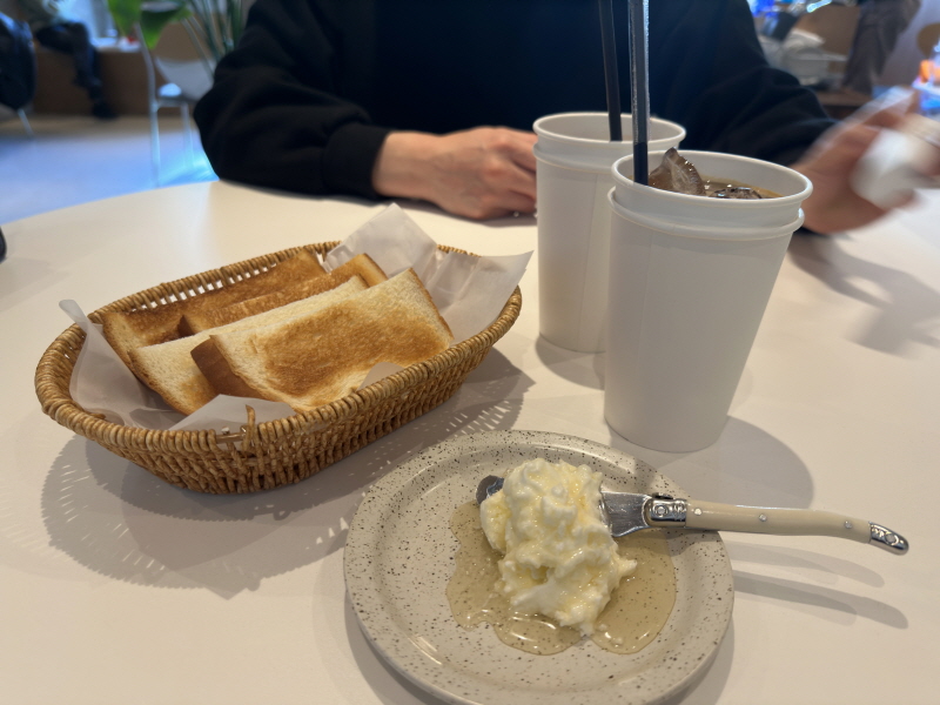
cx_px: 470
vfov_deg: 56.8
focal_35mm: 24
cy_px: 352
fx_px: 652
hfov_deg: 71.6
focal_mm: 6.86
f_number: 1.78
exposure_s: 1/60
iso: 160
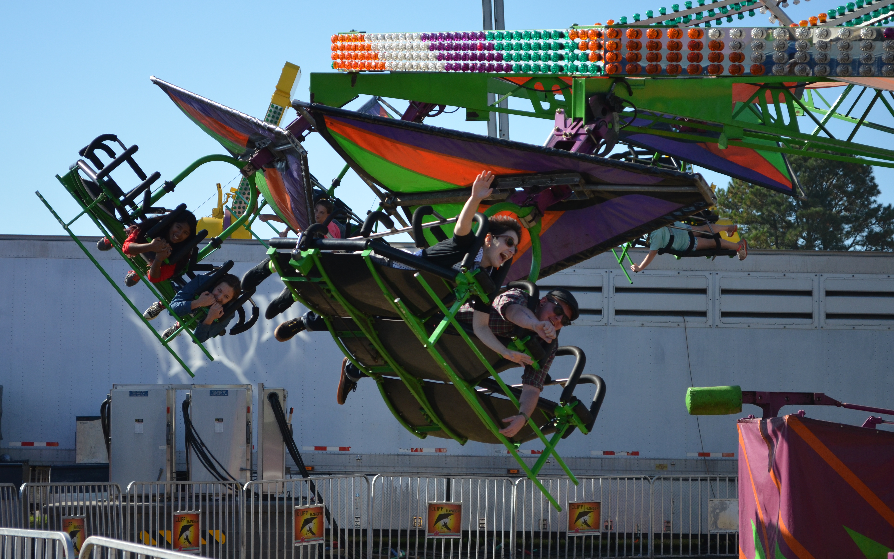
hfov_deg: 24.5
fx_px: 2059
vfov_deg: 15.5
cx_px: 450
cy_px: 276
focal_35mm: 85
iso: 400
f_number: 5.6
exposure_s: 1/1250
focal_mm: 55
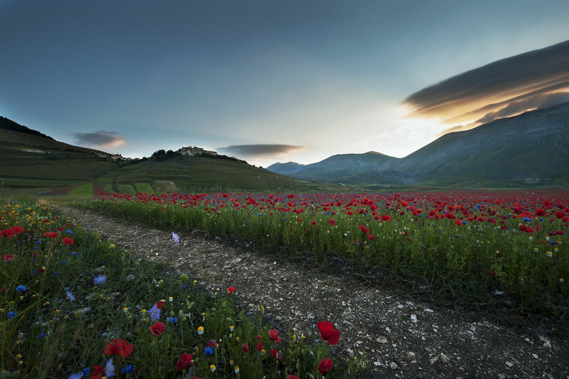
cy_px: 190
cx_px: 284
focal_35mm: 15
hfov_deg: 100.4
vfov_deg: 77.3
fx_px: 237
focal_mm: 15
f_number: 8
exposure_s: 1/90
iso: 200
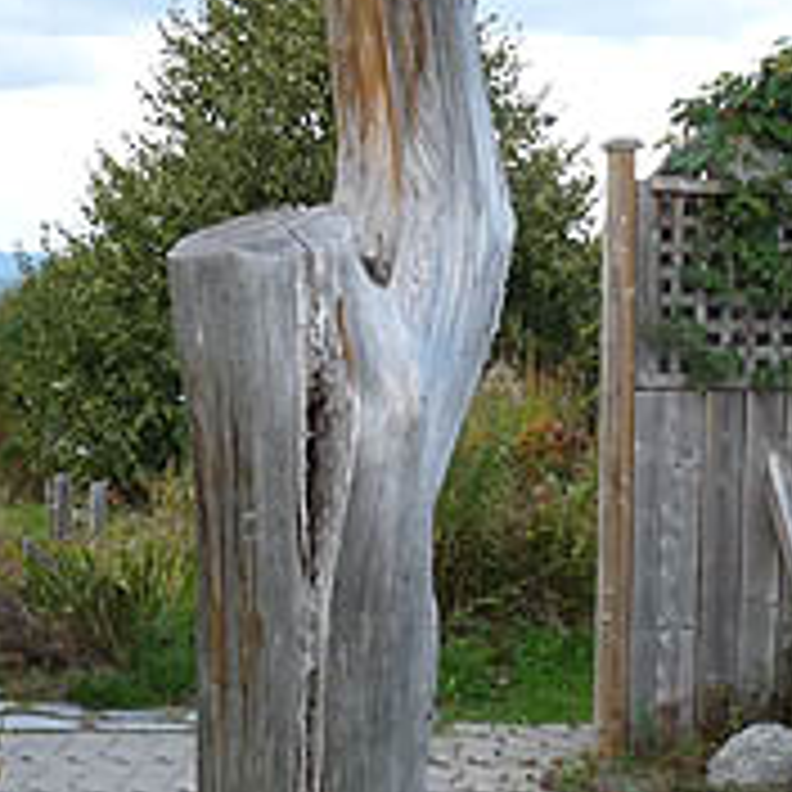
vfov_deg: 16.8
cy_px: 612
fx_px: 2666
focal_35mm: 103
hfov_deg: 16.9
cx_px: 310
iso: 100
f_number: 4
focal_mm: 4.8
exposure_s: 1/125
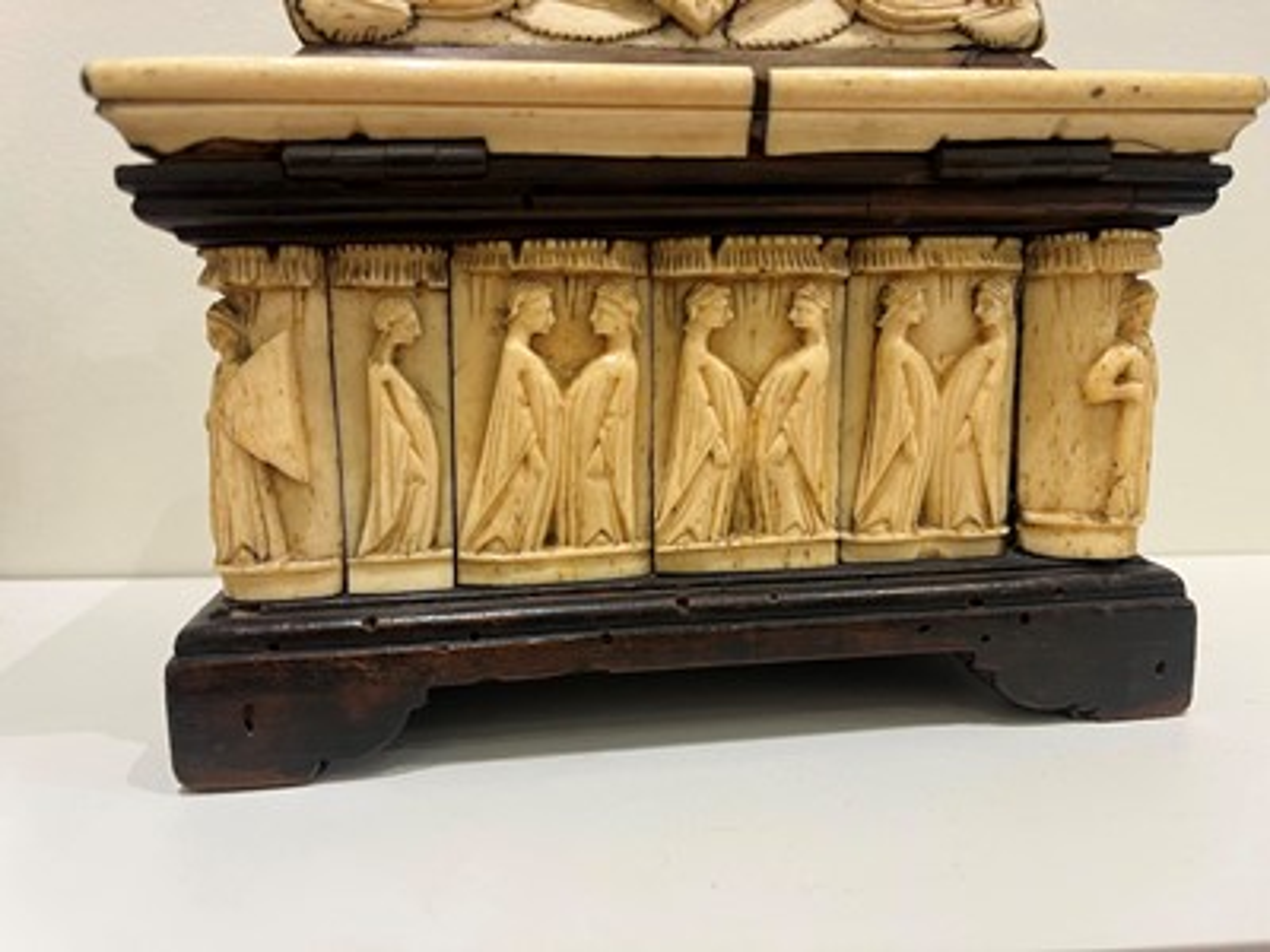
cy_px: 476
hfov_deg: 67.3
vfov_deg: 53.1
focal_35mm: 26
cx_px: 635
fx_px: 954
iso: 125
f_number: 1.6
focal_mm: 5.1
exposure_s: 1/50
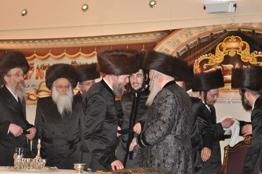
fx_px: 600
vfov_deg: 16.5
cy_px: 87
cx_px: 131
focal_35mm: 82
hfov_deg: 24.6
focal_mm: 55
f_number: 3.2
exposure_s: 1/60
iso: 320
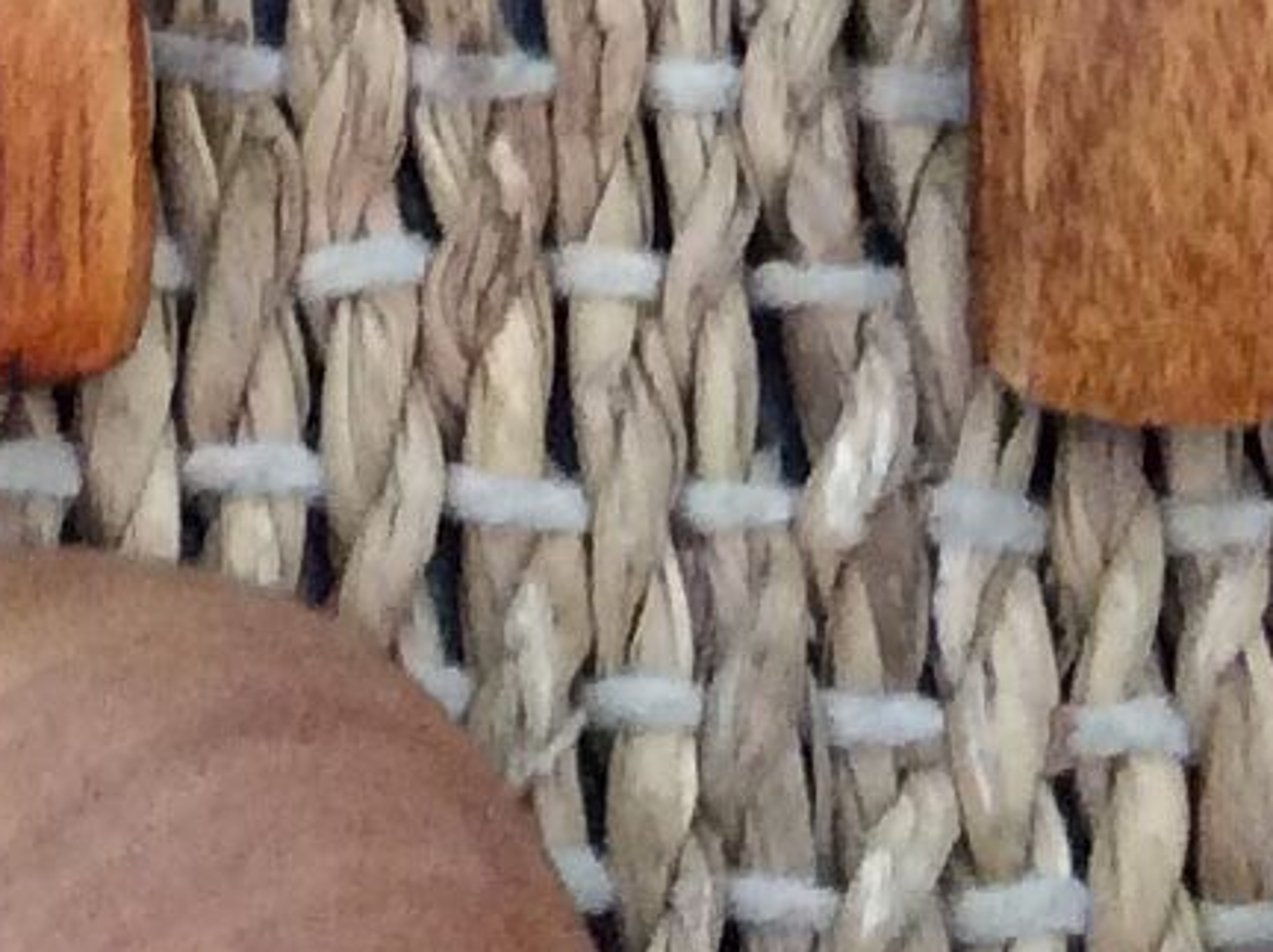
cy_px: -1303
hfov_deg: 10.1
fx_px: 7053
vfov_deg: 7.3
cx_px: -321
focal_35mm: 192
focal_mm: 3.3
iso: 160
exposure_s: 1/25
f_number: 2.4
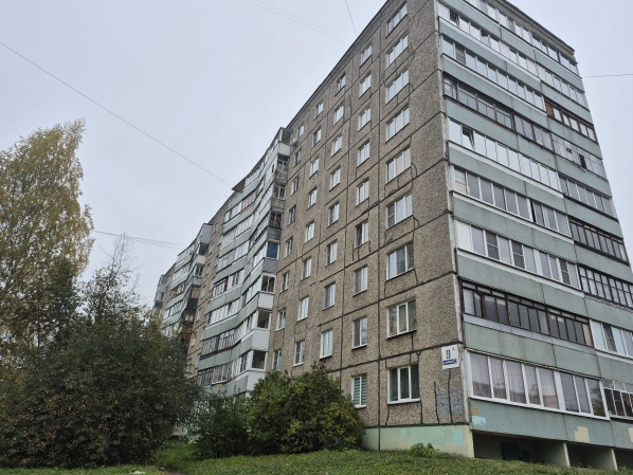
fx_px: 439
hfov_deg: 71.6
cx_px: 321
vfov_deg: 56.8
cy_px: 232
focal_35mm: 24
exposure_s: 1/594
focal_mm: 5.4
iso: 25
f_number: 1.8
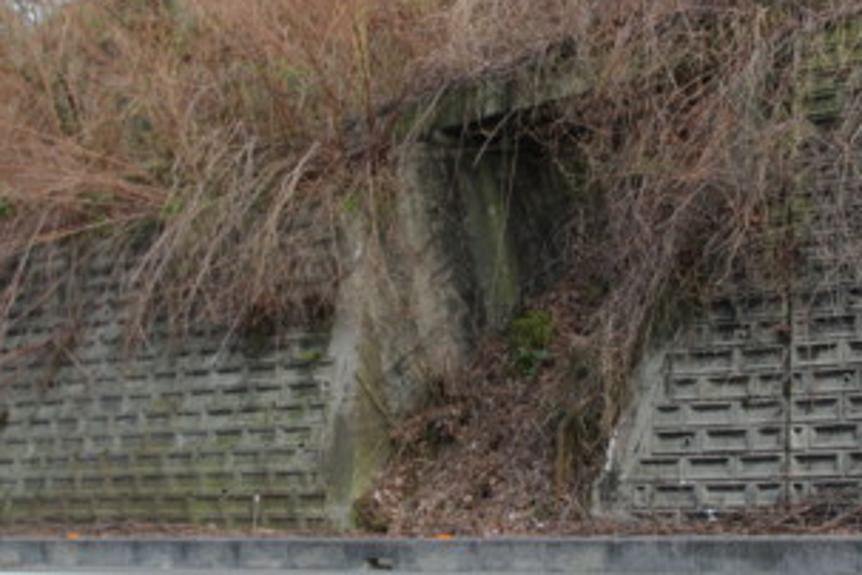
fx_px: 1173
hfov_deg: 39.9
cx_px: 563
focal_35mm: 49
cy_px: 250
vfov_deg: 27.5
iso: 100
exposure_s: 1/45
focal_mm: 22
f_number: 4
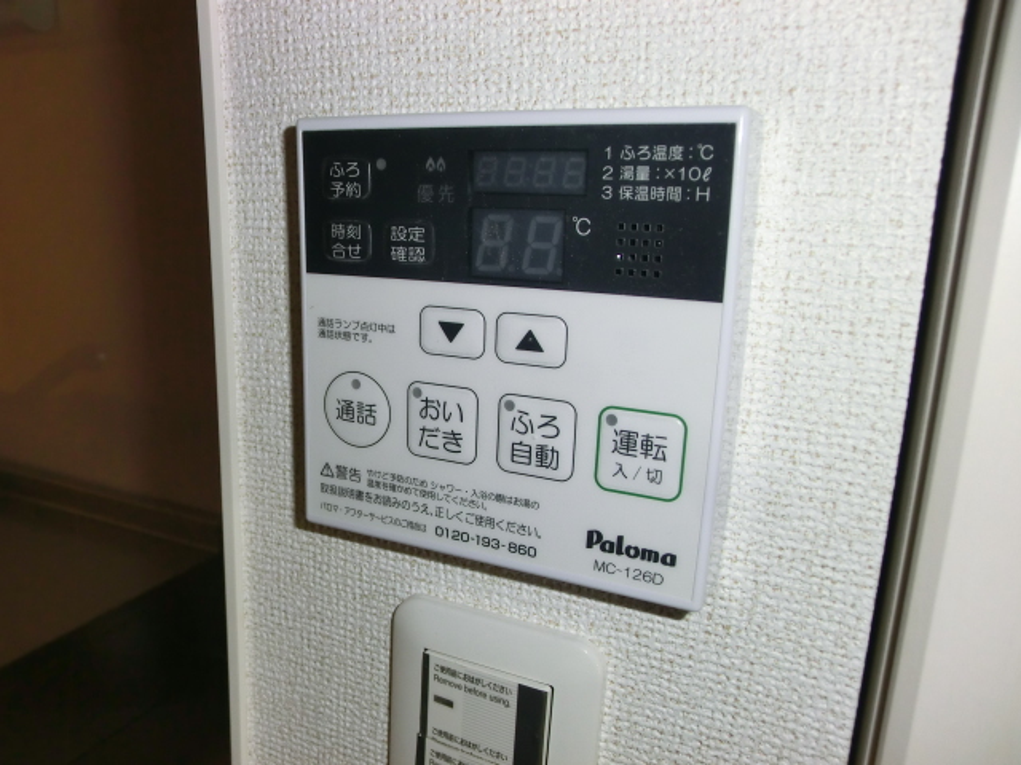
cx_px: 510
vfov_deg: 42.9
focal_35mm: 33
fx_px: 973
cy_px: 382
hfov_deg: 55.4
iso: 125
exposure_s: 1/25
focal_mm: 5.86
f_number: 3.7
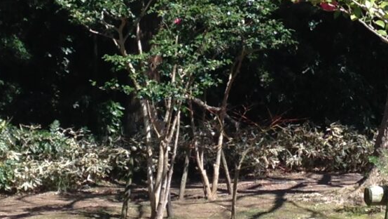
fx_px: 1708
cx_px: 242
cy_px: 44
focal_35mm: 166
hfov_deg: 12.9
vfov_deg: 7.3
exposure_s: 1/467
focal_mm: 4.12
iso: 50
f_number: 2.4
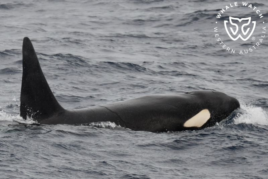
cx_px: 134
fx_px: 3796
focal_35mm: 510
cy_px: 90
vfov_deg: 2.7
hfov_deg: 4.0
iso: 400
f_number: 7.1
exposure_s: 1/1600
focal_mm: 340
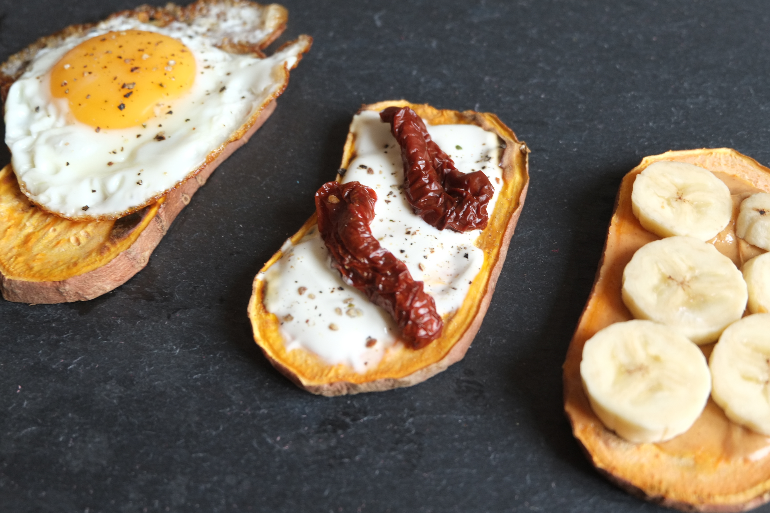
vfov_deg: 33.4
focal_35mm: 40
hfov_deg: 48.5
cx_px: 385
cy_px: 256
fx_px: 855
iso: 640
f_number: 4.5
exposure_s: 1/6
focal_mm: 26.9
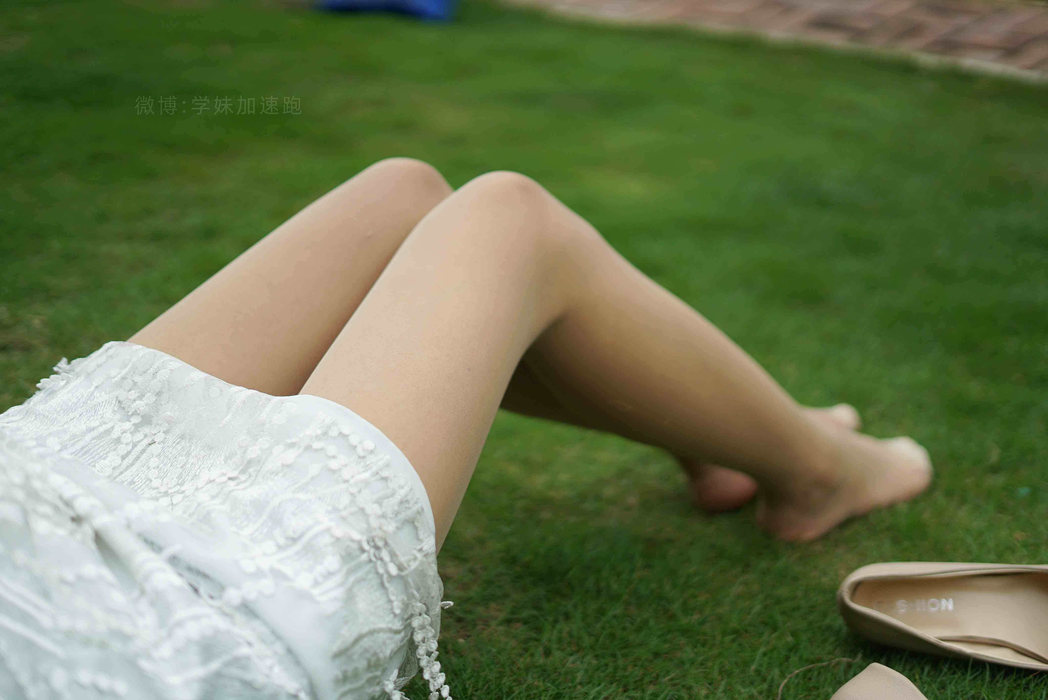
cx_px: 524
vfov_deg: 27.0
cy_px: 350
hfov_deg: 39.6
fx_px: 1456
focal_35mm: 50
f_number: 1.8
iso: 250
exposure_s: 1/6400
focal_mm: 50
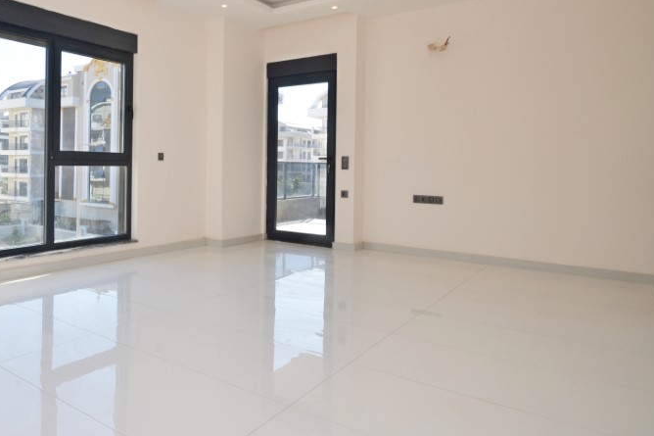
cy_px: 155
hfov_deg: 65.5
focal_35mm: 26
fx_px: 472
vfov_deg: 48.9
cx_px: 169
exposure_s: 1/125
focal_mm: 10
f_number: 5.6
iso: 100
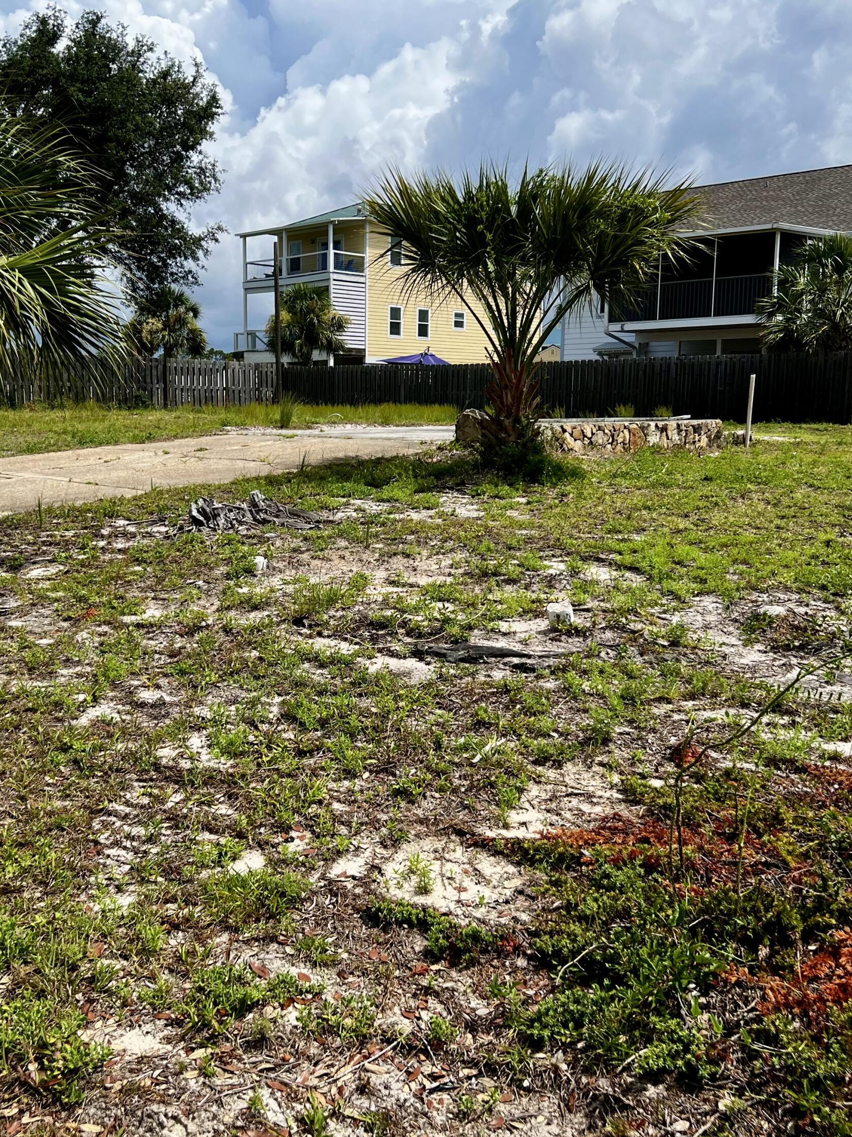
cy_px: 566
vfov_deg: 52.6
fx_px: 1149
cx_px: 356
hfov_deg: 40.6
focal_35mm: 35
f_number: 1.5
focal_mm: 5.7
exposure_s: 1/4444
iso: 50
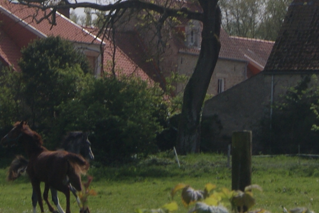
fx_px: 1827
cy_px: -102
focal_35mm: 206
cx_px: 183
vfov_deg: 6.6
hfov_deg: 10.0
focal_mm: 30
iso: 100
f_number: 13
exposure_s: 1/250
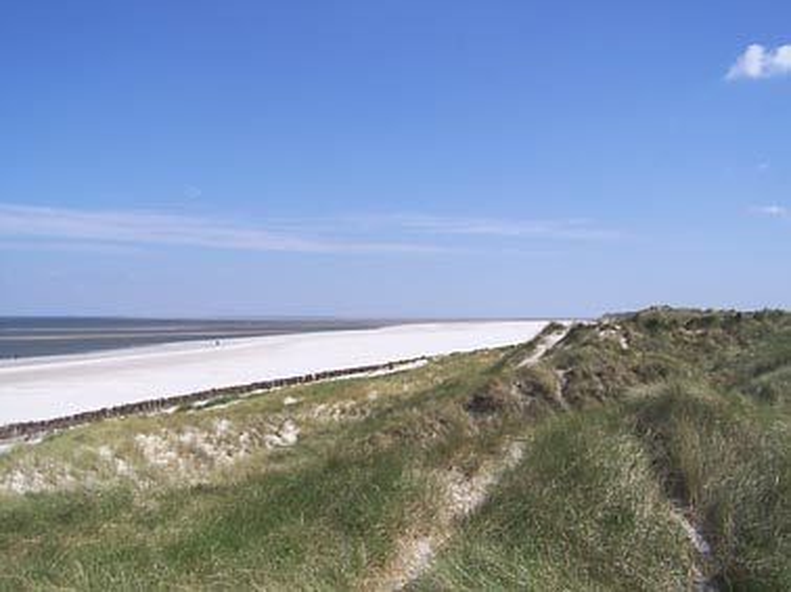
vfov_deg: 37.7
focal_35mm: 38
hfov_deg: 49.0
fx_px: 868
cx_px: 396
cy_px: 296
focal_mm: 6.3
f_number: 4
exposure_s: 1/640
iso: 64
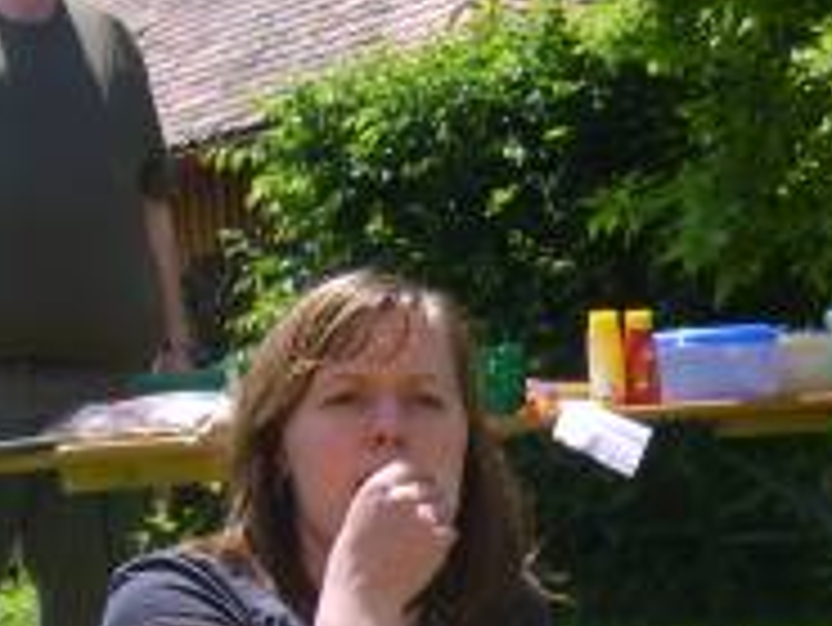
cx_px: 731
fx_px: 2429
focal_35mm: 101
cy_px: 698
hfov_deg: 19.1
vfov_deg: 14.3
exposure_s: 1/500
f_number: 2.8
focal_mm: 5.8
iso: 50
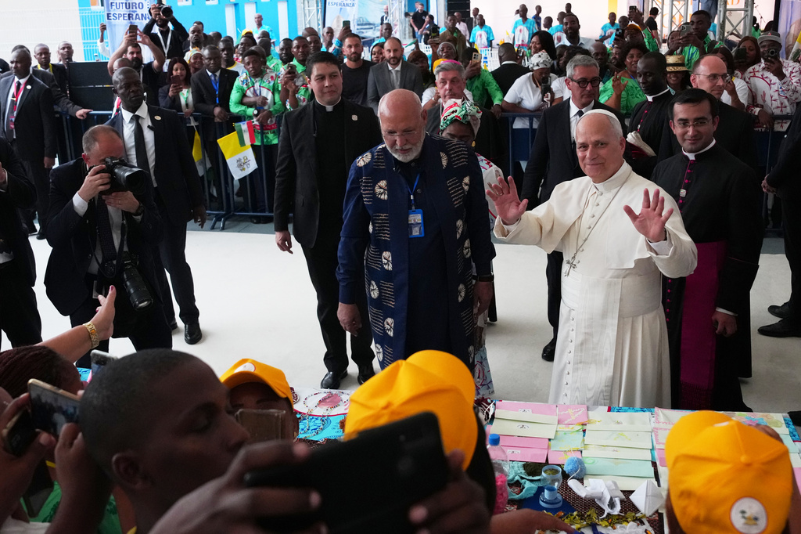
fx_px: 801
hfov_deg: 53.1
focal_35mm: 36
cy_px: 267
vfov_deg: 36.8
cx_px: 400
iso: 4000
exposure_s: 1/800
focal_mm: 24
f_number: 4
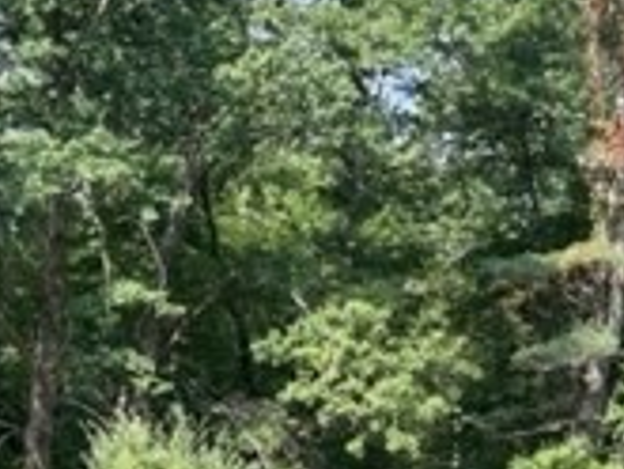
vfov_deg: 14.6
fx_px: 1822
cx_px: 533
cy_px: 374
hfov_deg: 19.2
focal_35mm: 101
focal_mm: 5.7
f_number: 1.5
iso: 50
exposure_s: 1/714
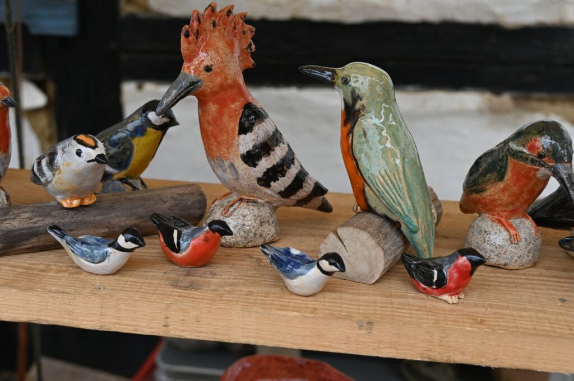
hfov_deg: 40.4
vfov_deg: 27.5
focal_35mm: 49
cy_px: 190
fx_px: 781
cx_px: 287
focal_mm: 49
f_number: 9
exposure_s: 1/320
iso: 640
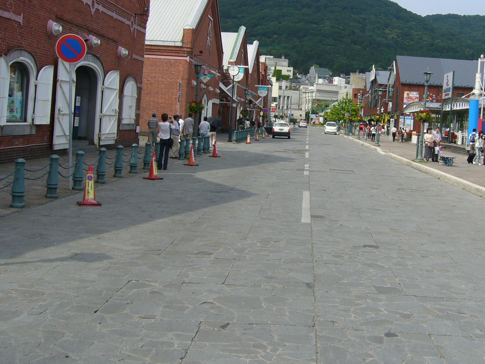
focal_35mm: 46
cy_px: 132
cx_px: 301
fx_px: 644
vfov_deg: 31.3
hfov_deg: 41.0
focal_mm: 5.8
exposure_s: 1/250
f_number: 5.6
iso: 80
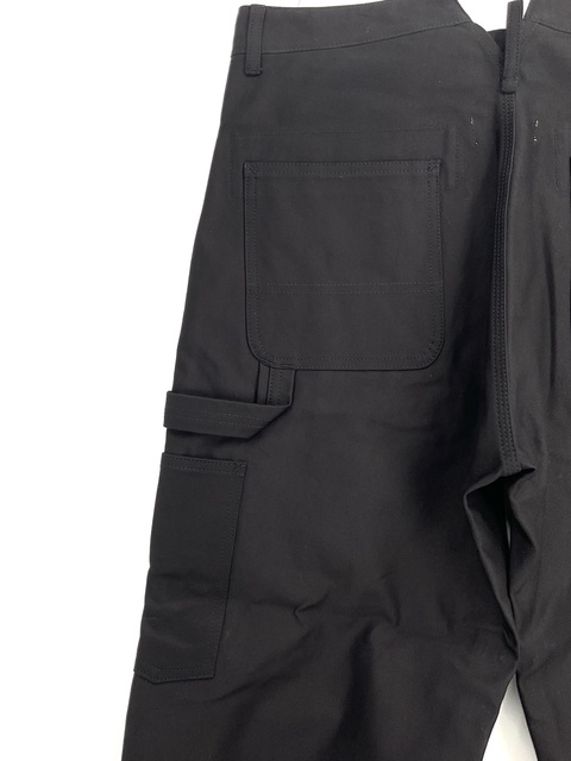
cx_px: 286
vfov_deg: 61.7
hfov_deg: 48.2
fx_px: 638
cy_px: 380
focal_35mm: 29
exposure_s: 1/120
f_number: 1.8
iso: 20
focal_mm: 3
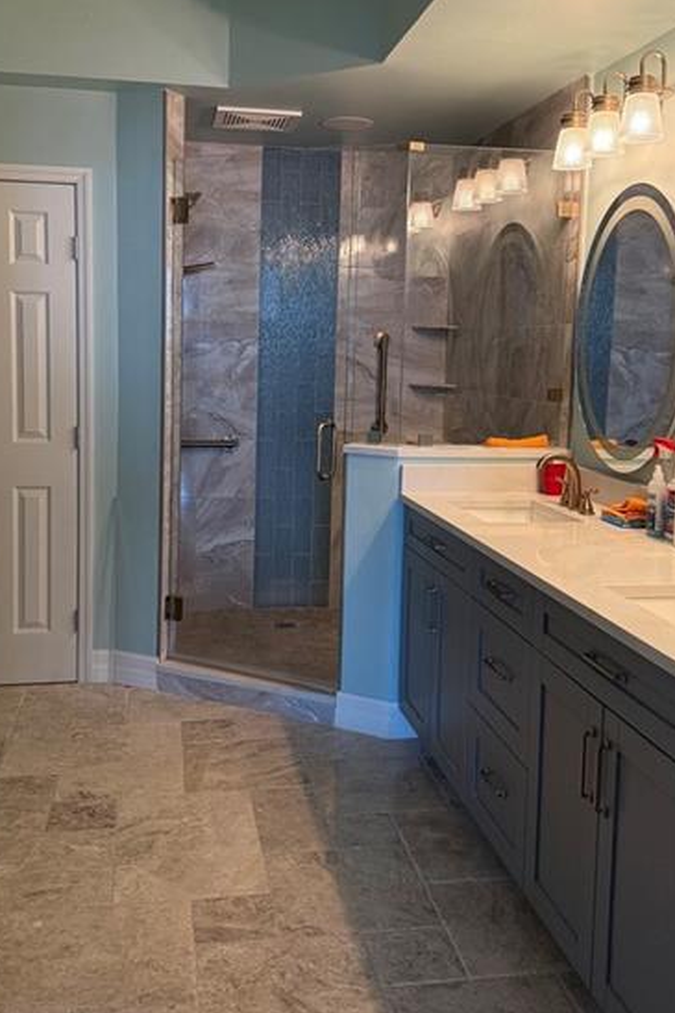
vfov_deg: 54.2
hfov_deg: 37.8
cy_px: 427
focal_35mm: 35
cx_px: 329
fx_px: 985
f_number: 1.78
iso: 250
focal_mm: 6.76
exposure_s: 1/120
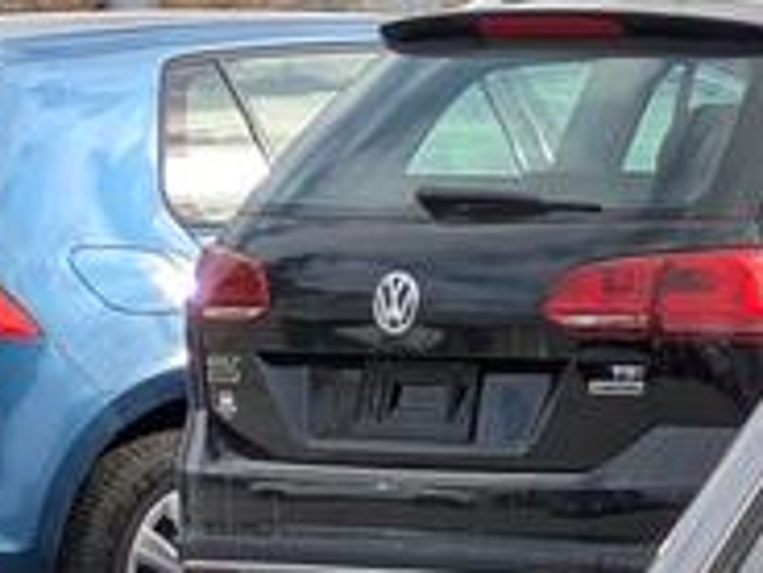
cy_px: 1453
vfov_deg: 4.1
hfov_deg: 5.3
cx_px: 2324
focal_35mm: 355
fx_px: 7825
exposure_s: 1/1372
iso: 36
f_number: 1.89
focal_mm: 5.43
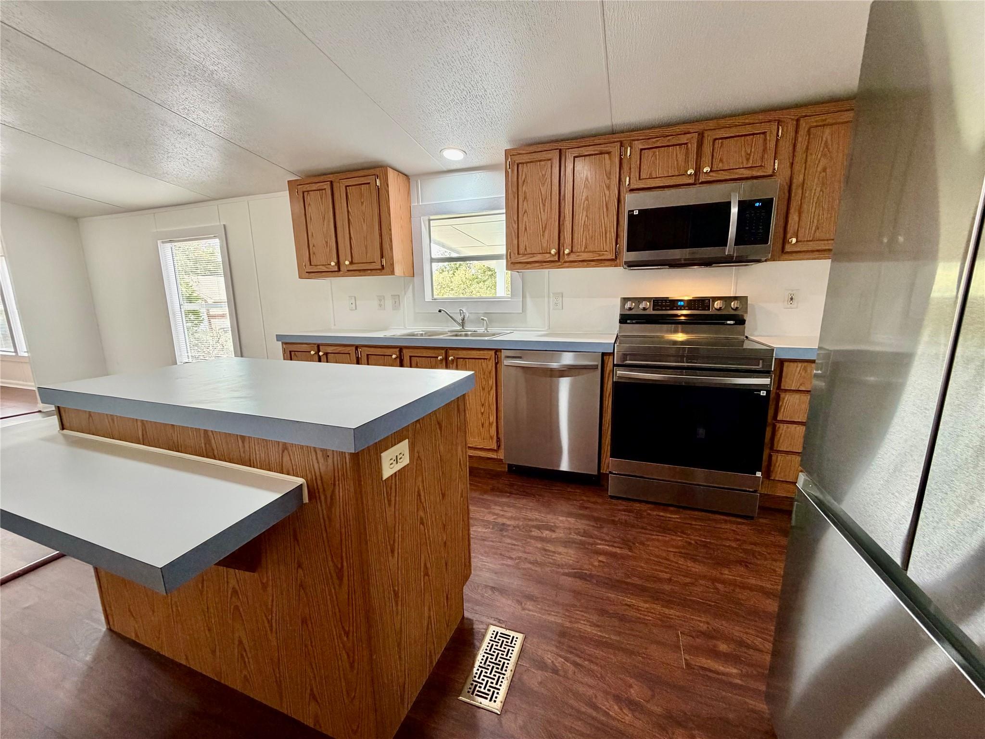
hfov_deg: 102.1
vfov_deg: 85.7
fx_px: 398
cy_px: 370
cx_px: 492
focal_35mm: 14
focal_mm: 2.22
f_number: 2.2
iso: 250
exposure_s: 1/60
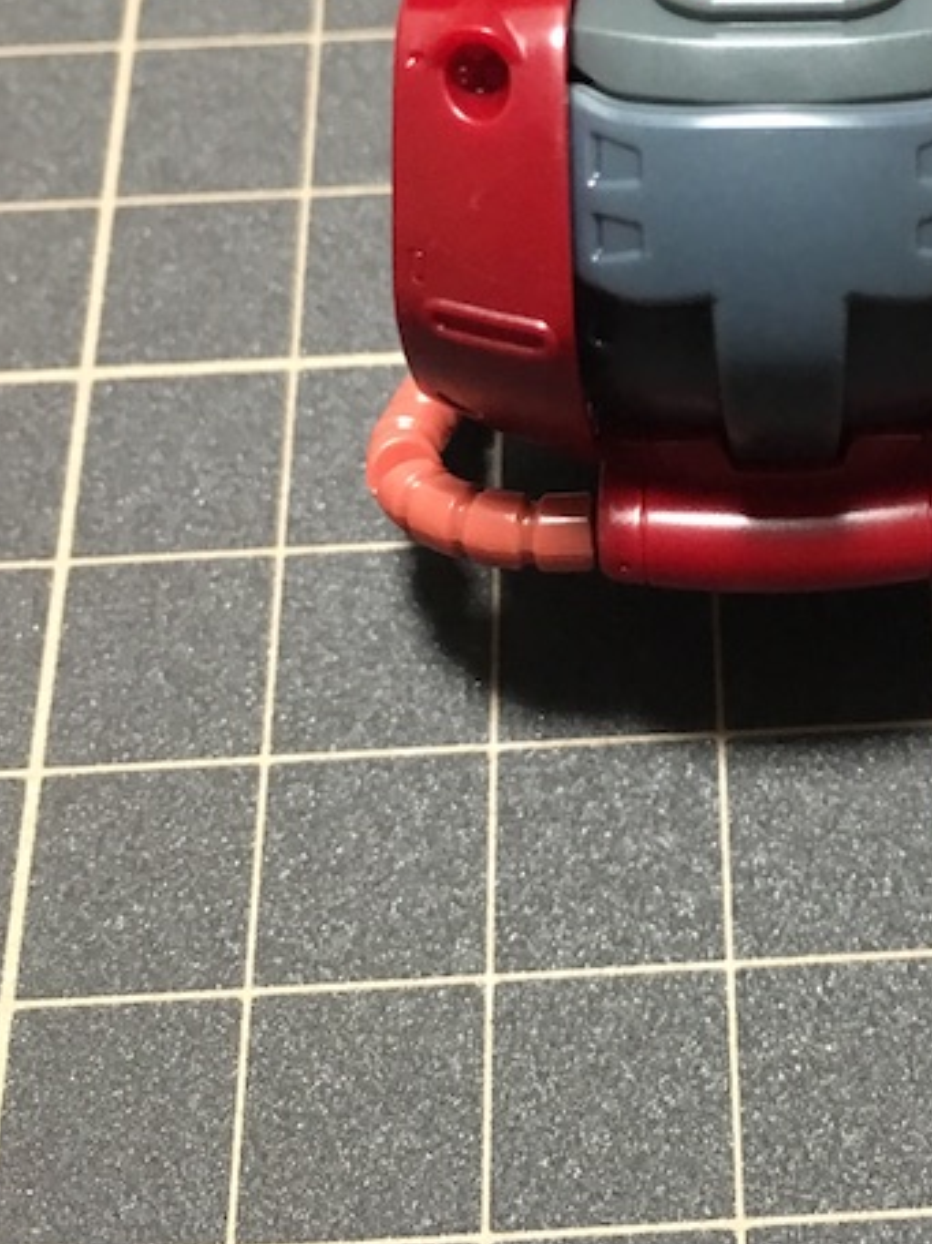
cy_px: 443
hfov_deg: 27.8
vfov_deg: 37.2
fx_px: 1832
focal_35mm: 51
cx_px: 776
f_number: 2.2
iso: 80
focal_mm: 4.15
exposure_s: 1/4
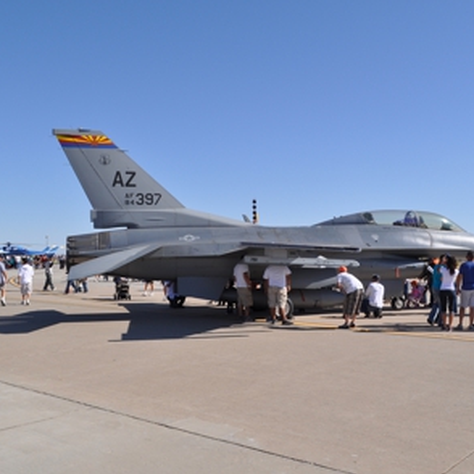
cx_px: 284
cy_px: 235
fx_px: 604
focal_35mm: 39
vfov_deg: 42.8
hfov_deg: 42.6
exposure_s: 1/400
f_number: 10
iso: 200
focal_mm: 20
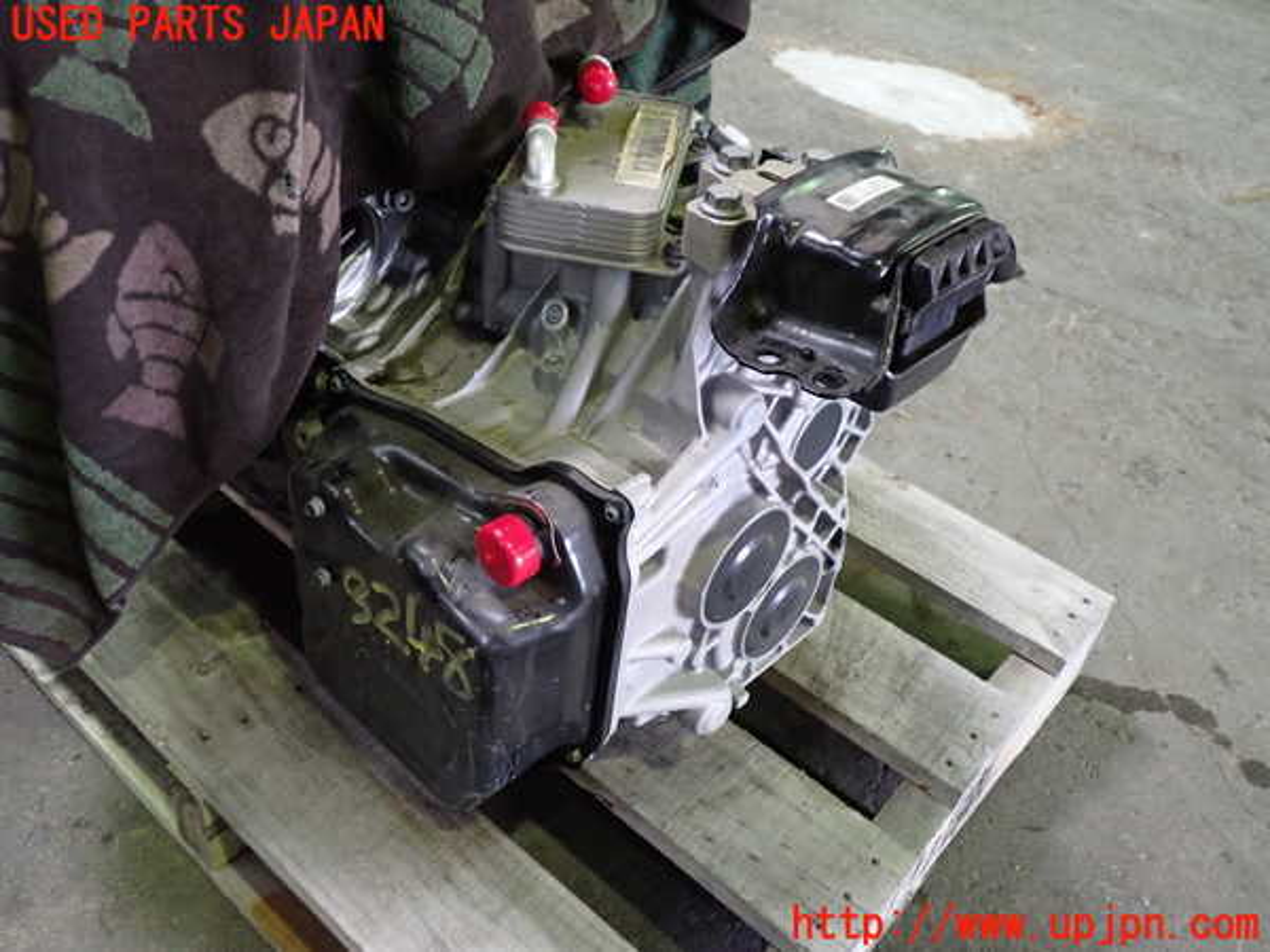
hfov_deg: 60.0
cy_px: 476
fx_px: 1101
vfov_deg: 46.8
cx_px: 635
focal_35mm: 30
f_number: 2.3
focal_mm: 5.4
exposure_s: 1/30
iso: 640
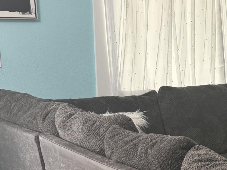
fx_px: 662
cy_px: 143
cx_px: 356
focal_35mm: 101
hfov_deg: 17.2
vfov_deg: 14.5
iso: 200
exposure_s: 1/60
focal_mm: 5.96
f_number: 1.6
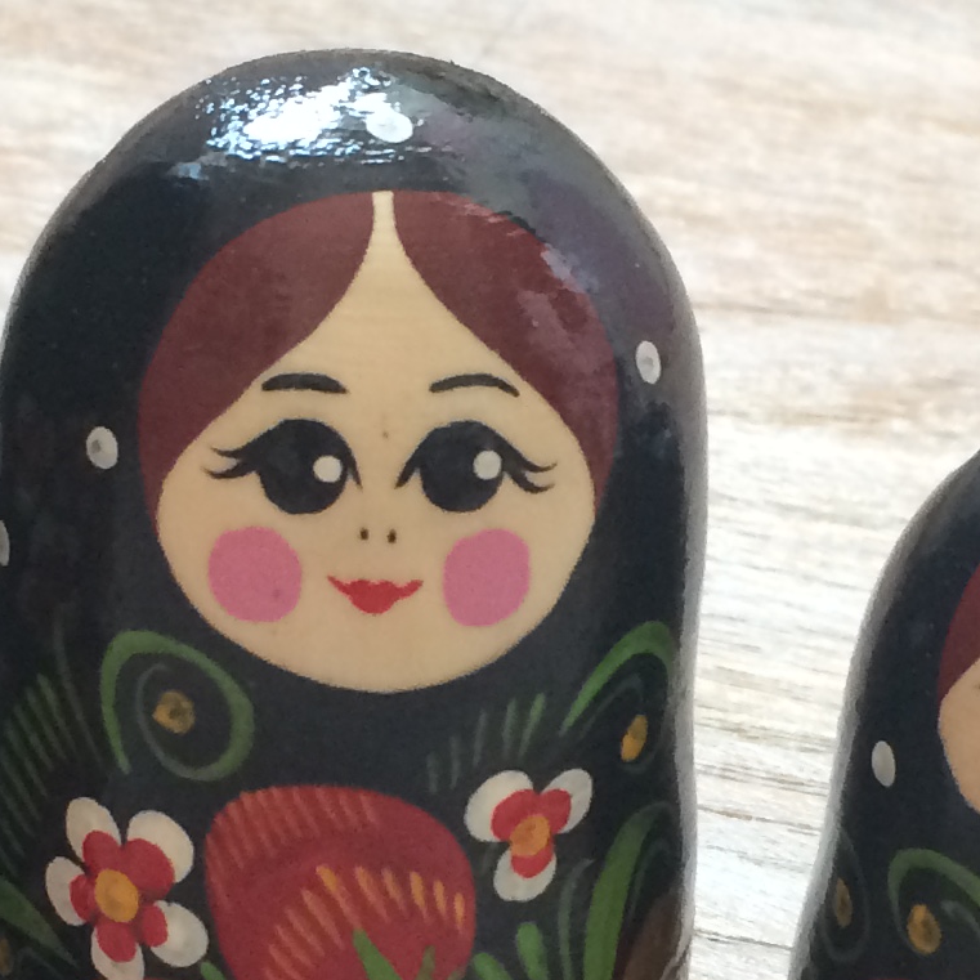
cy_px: 752
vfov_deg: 15.8
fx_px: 3523
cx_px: 528
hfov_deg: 15.8
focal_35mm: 110
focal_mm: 4.15
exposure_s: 1/33
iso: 125
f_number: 2.2
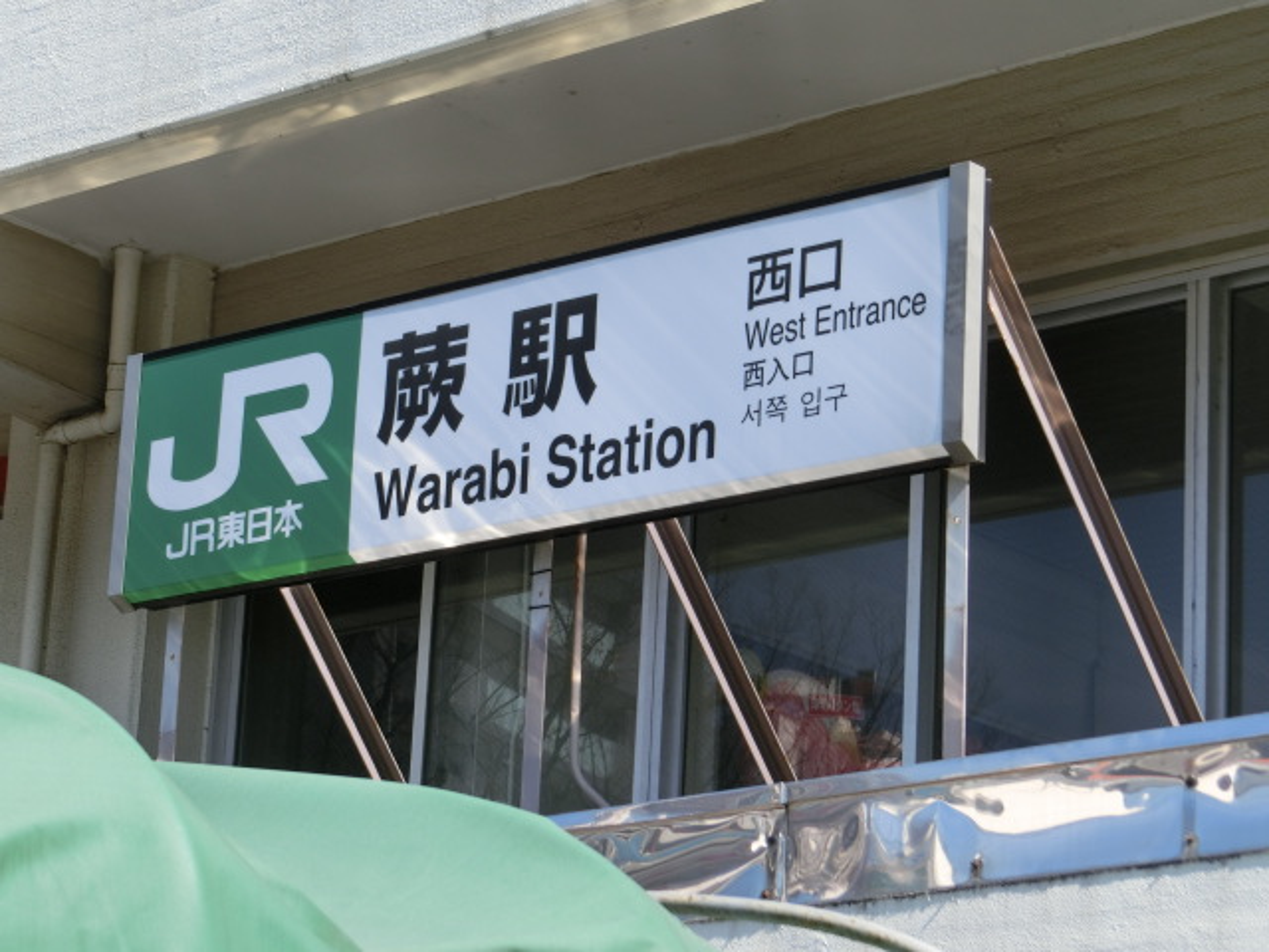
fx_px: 4546
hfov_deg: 15.9
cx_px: 634
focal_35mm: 124
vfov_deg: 12.0
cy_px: 476
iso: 80
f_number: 5.7
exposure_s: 1/200
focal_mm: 22.1
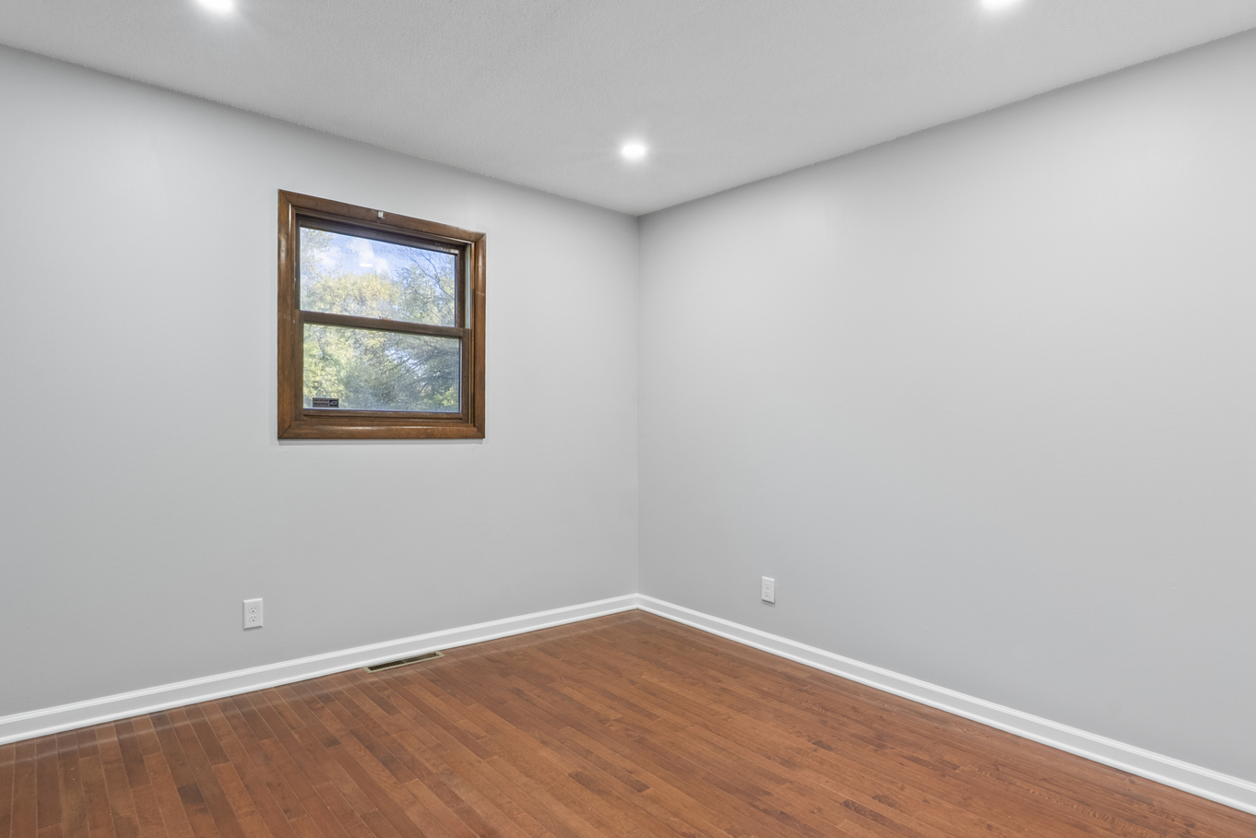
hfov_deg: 86.6
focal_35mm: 19
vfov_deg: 64.6
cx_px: 568
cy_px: 416
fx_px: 663
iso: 400
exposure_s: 1
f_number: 9
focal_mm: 16
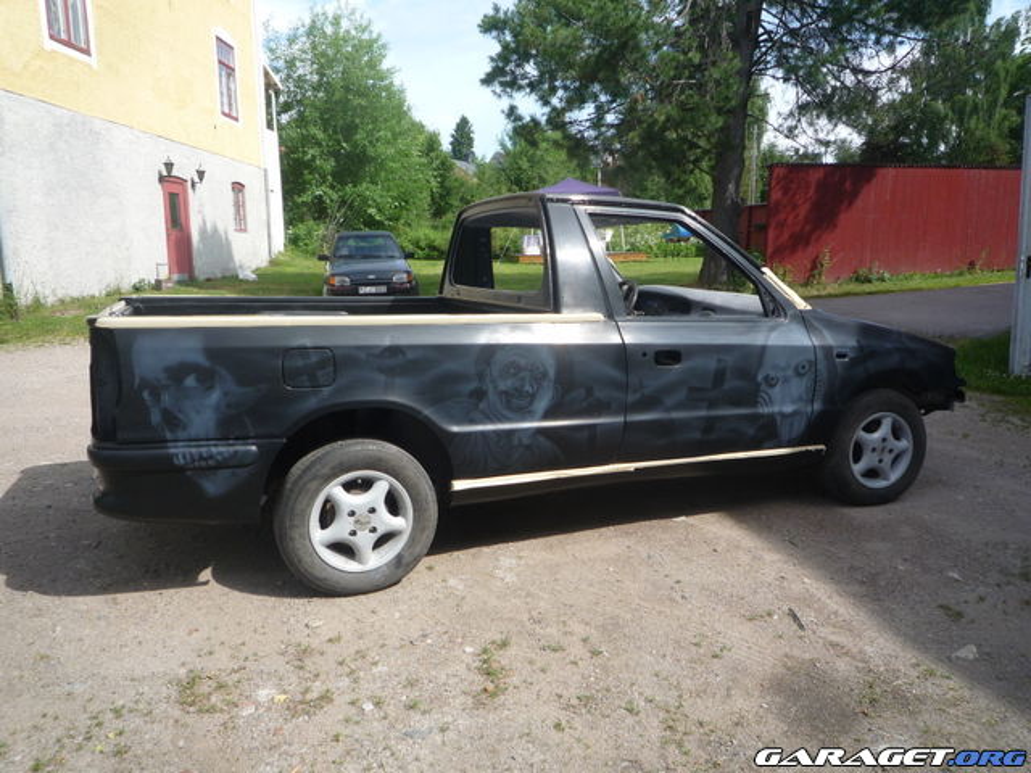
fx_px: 745
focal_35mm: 25
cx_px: 516
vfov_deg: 54.9
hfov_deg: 69.4
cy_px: 386
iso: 100
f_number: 3.5
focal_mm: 4.4
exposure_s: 1/500
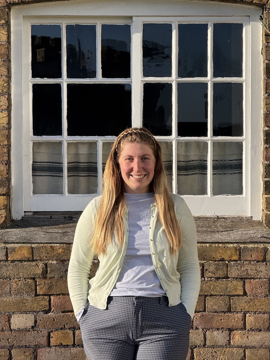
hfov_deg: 12.3
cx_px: 135
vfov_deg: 16.4
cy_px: 180
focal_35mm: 120
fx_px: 1248
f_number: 2.8
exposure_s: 1/830
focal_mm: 15.66
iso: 50
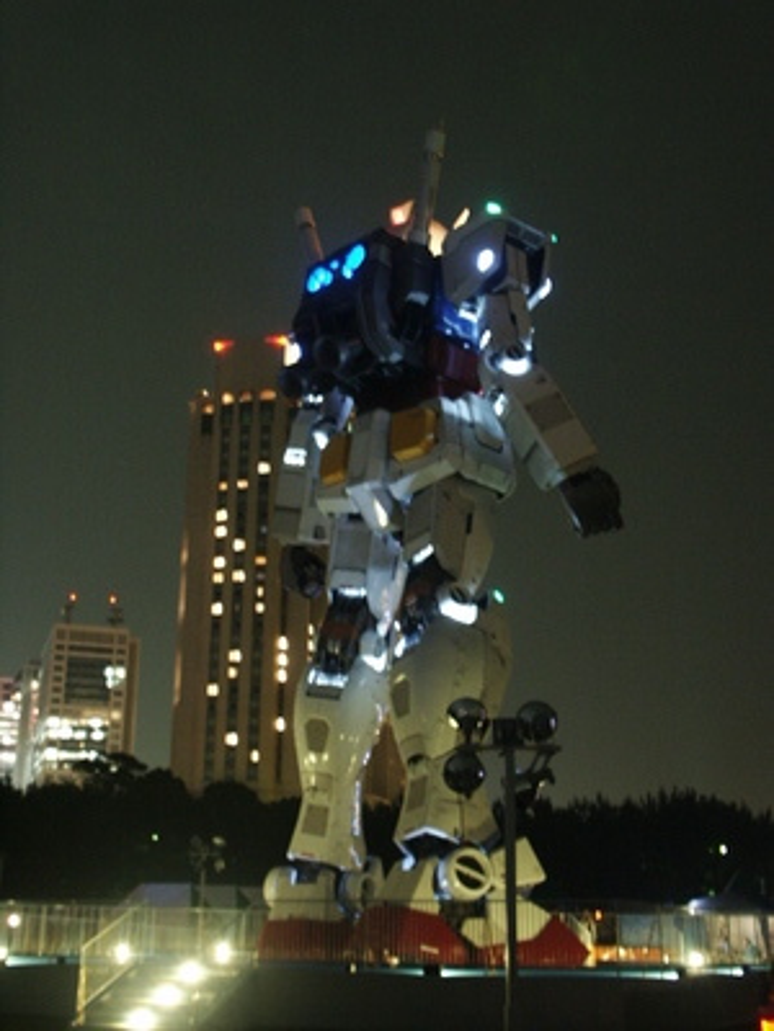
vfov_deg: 43.9
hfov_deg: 33.6
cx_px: 387
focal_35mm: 43
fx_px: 1282
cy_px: 516
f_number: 3.5
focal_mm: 11.22
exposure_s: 1.5
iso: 200
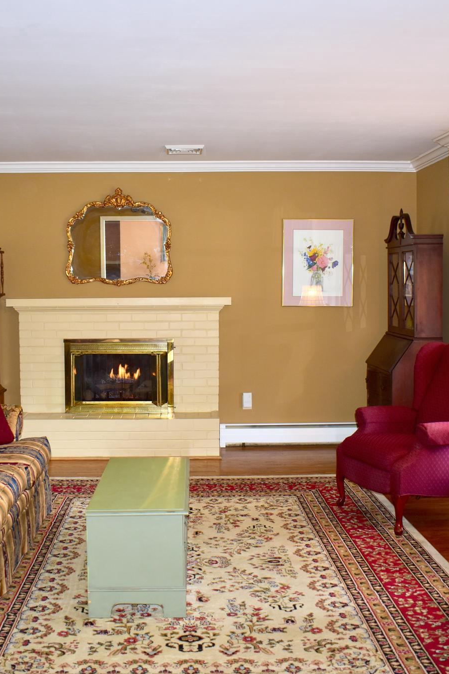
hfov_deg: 32.6
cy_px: 337
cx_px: 187
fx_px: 767
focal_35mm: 41
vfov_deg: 47.4
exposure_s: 1/30
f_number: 3.5
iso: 200
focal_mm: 18
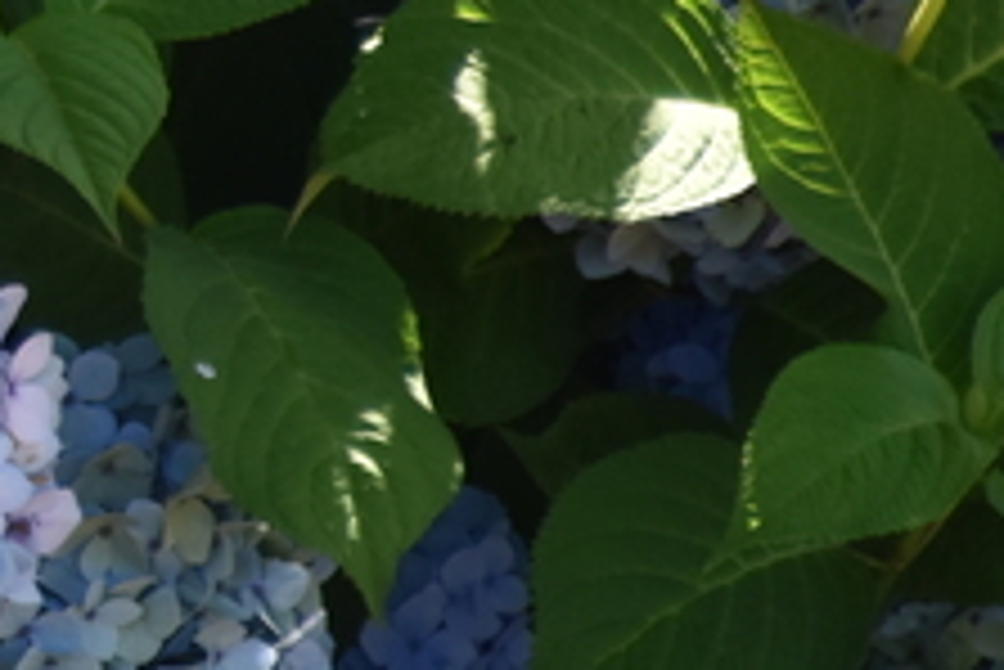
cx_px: -1504
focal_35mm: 1720
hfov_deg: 1.2
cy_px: -360
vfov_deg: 0.8
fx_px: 47998
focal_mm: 300
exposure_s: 1/640
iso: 640
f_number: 5.6
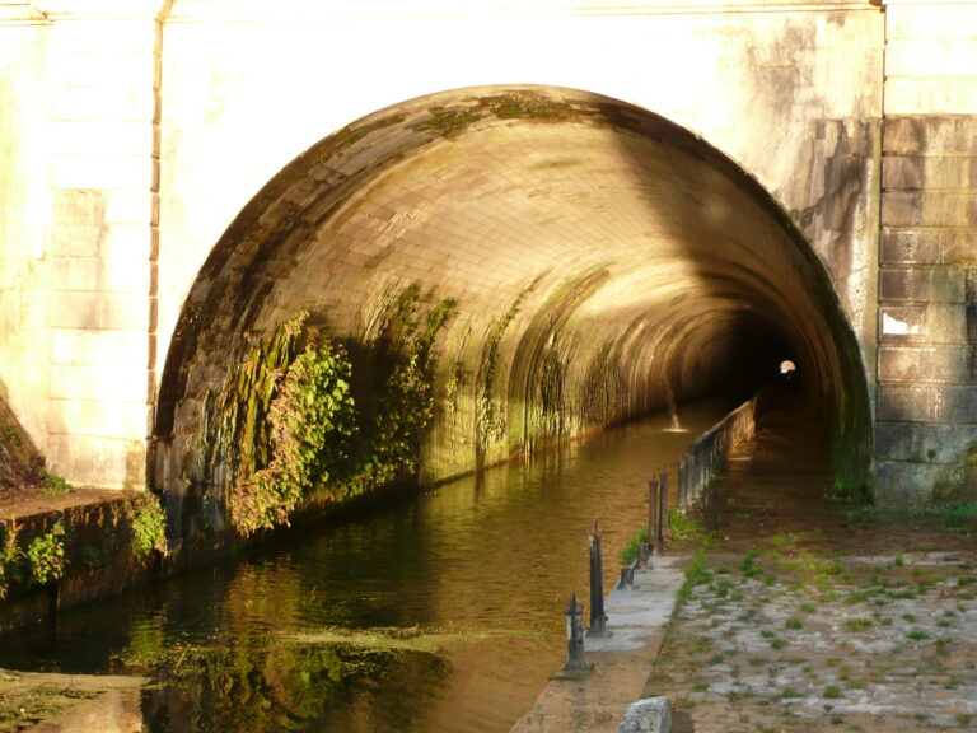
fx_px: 1552
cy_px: 366
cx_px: 488
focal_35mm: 55
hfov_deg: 34.9
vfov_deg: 26.6
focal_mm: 9.1
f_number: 4.3
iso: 100
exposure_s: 1/60
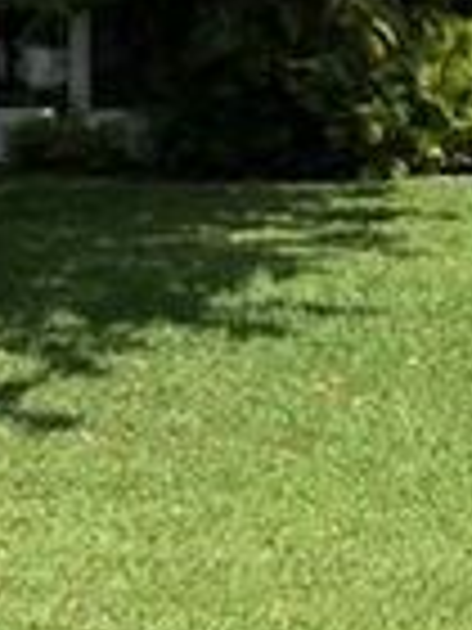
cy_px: 97
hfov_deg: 15.1
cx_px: 629
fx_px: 1691
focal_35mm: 93
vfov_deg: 20.8
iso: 50
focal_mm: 5.96
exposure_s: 1/3623
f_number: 1.6
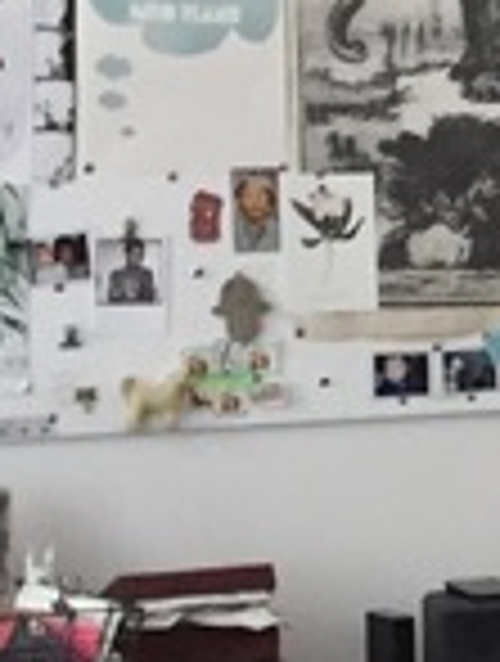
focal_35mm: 151
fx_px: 2896
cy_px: 306
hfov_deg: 8.9
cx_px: 1189
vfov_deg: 13.0
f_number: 2.2
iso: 250
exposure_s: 1/17
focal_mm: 4.15
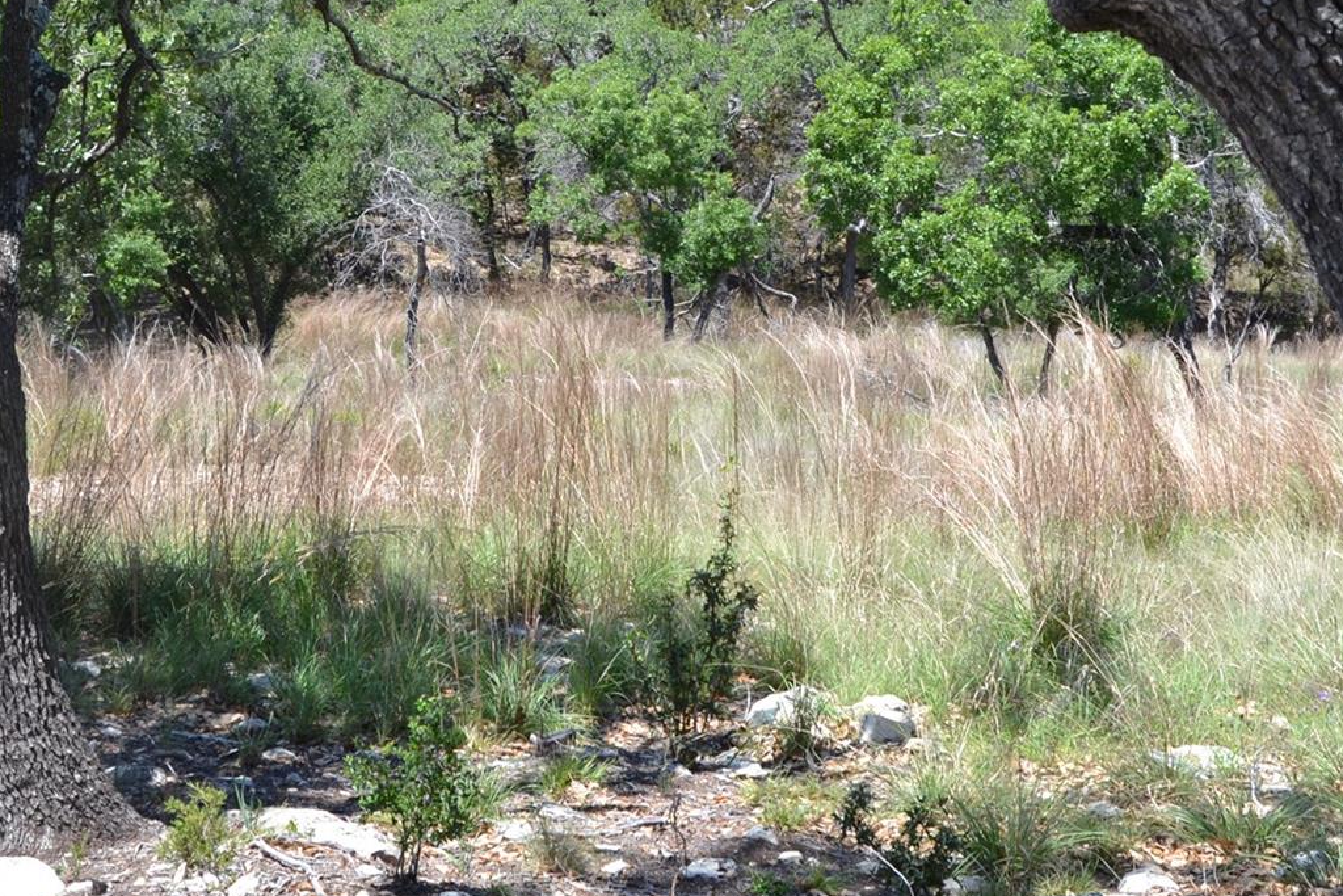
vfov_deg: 20.4
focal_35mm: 66
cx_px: 648
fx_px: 2462
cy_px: 213
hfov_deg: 30.5
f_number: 6.3
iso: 100
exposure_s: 1/160
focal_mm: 22
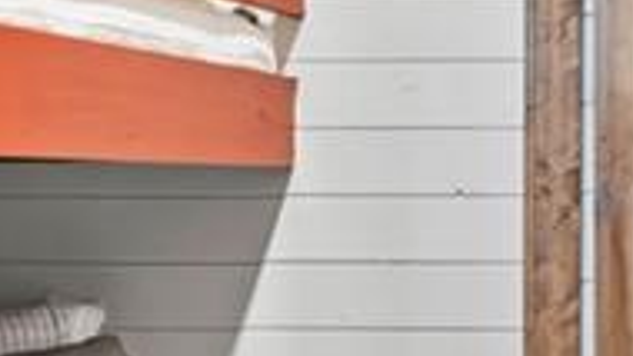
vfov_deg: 15.2
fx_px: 1326
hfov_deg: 24.0
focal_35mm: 79
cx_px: 793
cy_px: 85
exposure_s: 1.3
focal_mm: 14
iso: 250
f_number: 9
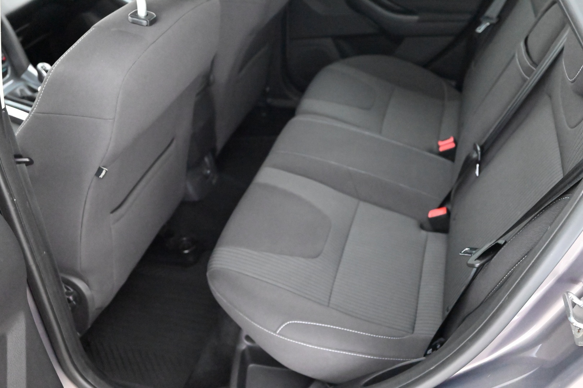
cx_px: 292
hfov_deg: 55.8
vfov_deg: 38.9
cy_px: 194
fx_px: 551
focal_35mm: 34
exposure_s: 1/60
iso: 22800
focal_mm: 34
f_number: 5
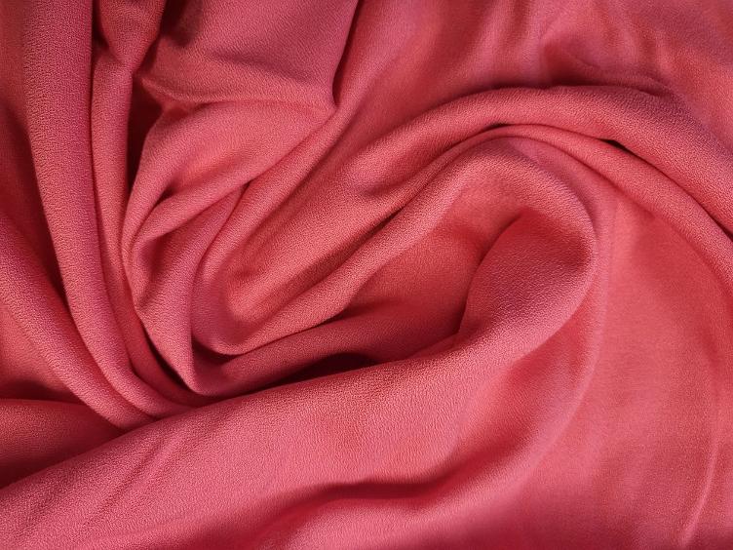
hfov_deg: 67.3
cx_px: 366
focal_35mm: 26
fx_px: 551
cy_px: 275
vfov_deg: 53.1
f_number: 1.8
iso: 160
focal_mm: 4.25
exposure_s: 1/100
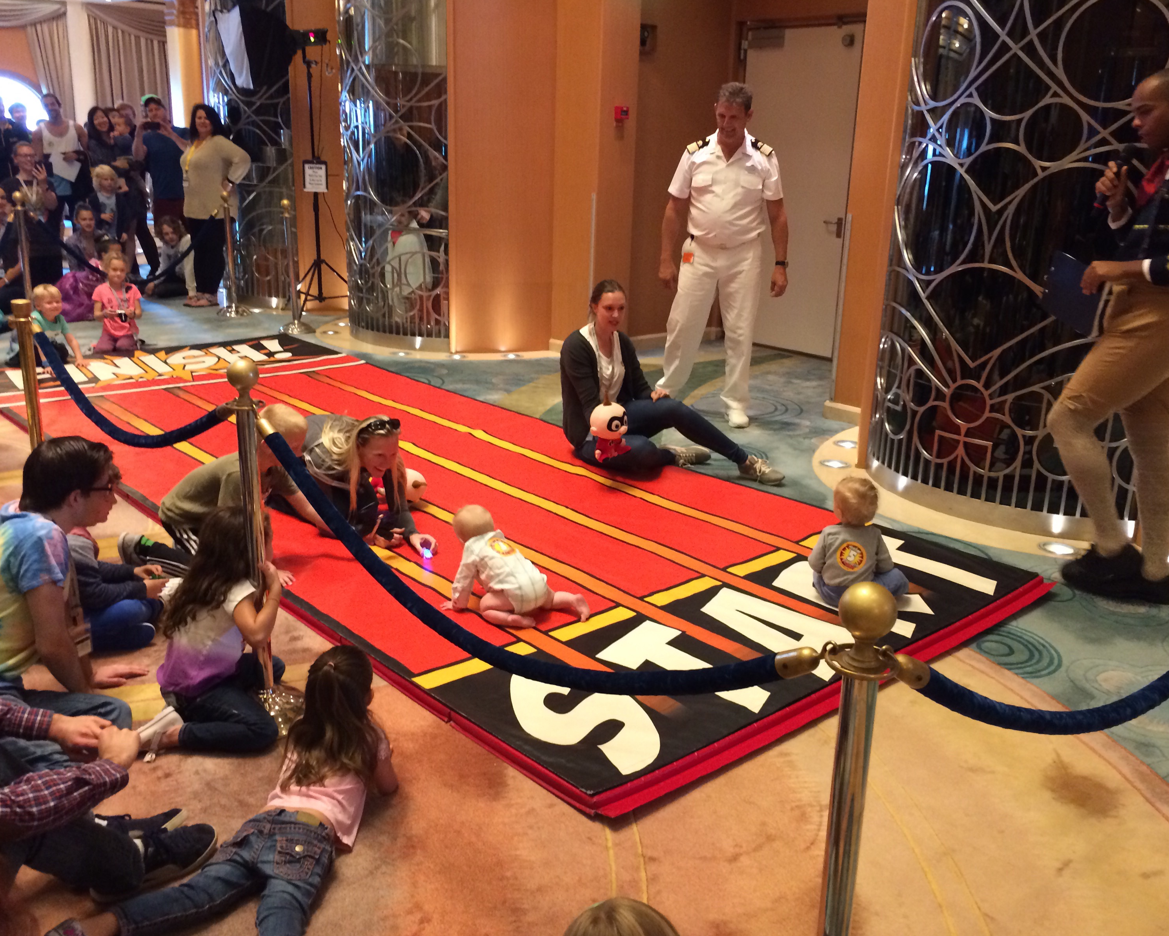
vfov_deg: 47.1
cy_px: 458
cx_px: 617
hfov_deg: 57.1
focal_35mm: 31
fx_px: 1073
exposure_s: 1/33
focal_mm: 4.15
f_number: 2.2
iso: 320
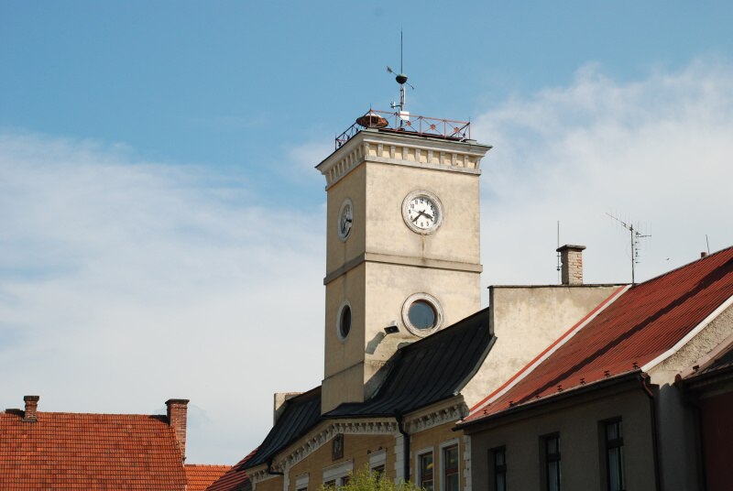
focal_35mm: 75
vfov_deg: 18.2
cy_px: 246
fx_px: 1529
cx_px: 366
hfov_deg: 27.0
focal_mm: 50
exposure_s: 1/400
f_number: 10
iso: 200
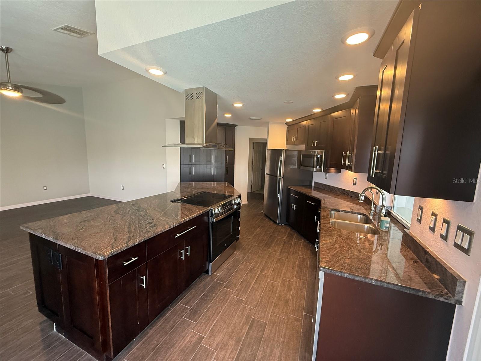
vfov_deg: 85.7
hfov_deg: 102.1
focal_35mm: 14
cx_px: 240
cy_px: 180
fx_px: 195
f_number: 2.2
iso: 250
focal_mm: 2.22
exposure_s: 1/60
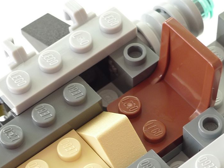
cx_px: 143
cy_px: 150
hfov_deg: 15.9
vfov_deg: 11.9
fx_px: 803
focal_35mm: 124
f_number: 2.8
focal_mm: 10.2
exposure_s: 1/13
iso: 80
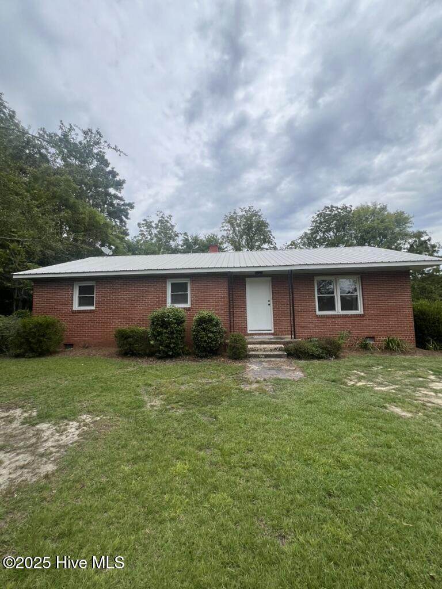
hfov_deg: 89.9
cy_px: 294
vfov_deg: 106.2
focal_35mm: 13
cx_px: 221
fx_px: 221
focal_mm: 1.57
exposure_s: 1/1946
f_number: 1.8
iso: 32
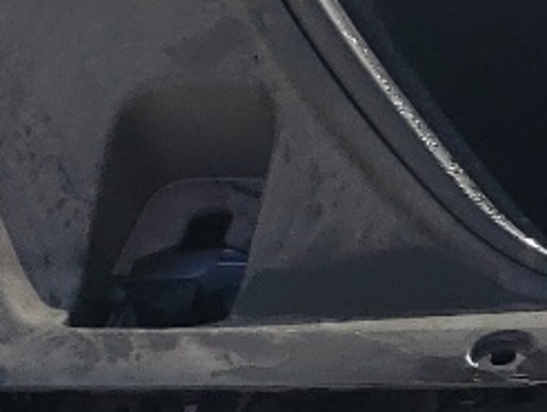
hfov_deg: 10.5
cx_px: 1172
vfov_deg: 8.7
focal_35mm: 169
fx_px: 2673
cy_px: 470
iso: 50
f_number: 1.5
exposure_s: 1/909
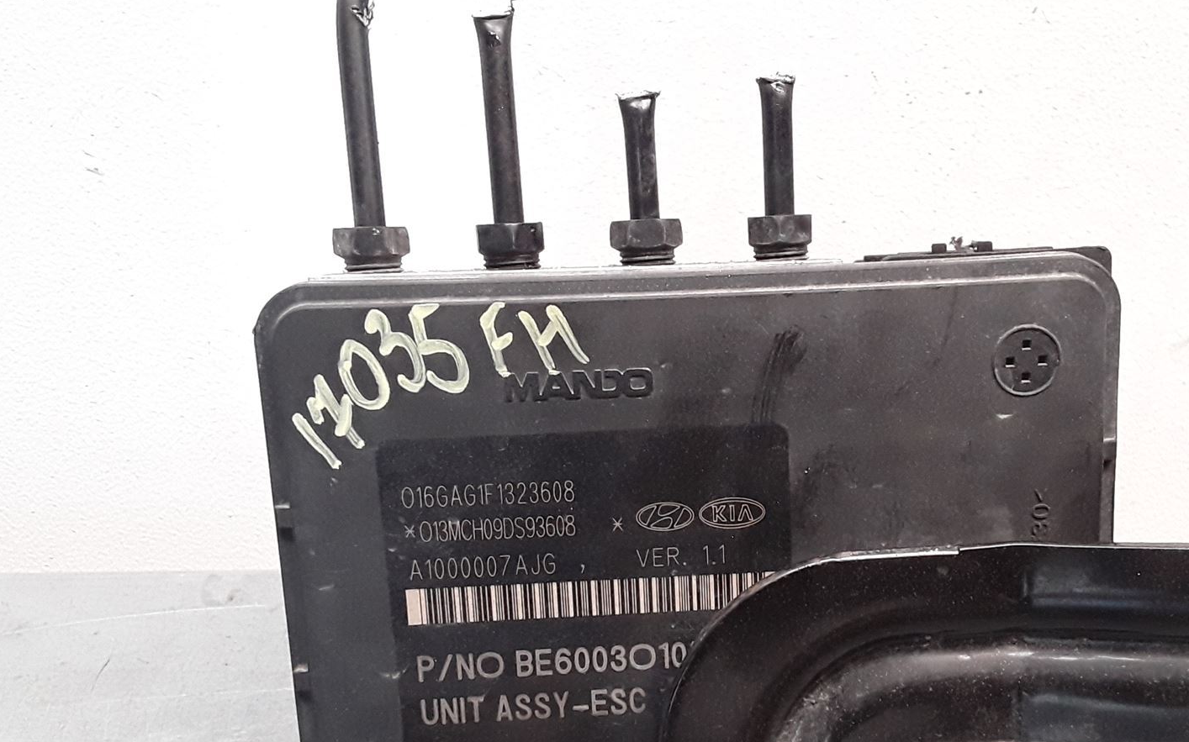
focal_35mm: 43
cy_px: 588
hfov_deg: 45.9
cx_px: 722
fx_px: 1393
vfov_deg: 29.2
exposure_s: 1/100
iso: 100
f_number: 1.9
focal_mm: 2.91
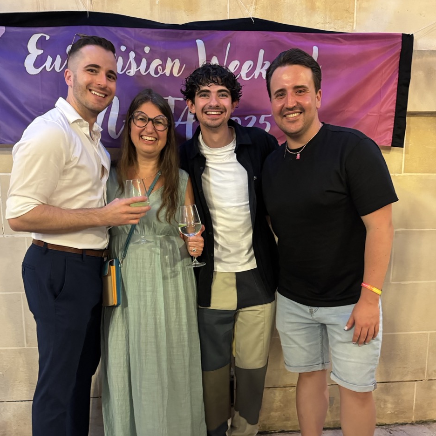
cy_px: 272
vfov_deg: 55.0
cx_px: 214
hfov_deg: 55.6
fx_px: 413
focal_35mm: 29
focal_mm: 6.76
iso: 800
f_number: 1.78
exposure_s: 1/25
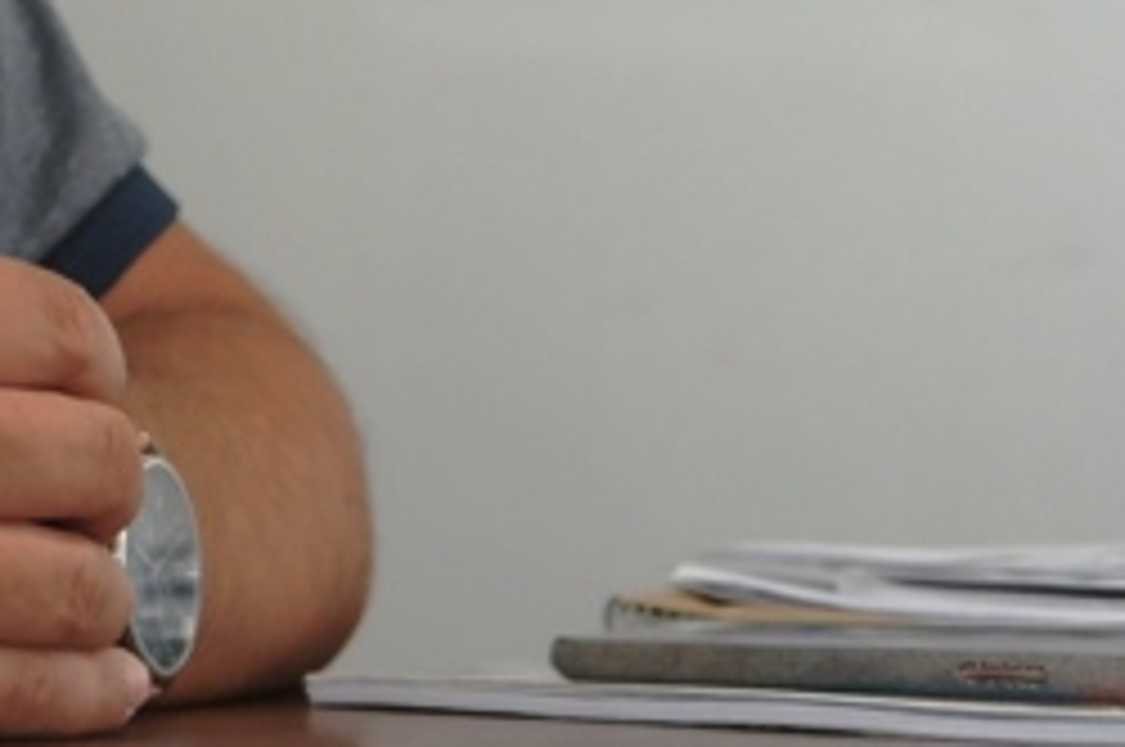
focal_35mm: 160
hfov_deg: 11.9
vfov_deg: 8.3
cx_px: -855
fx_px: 4993
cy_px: -475
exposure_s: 1/125
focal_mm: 26
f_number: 2.8
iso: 400
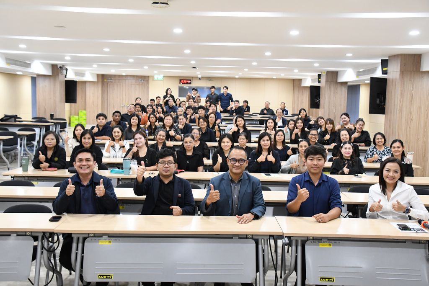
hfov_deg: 46.4
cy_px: 143
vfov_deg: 31.9
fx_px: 501
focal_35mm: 42
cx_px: 214
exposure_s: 1/100
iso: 3200
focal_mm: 28
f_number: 5
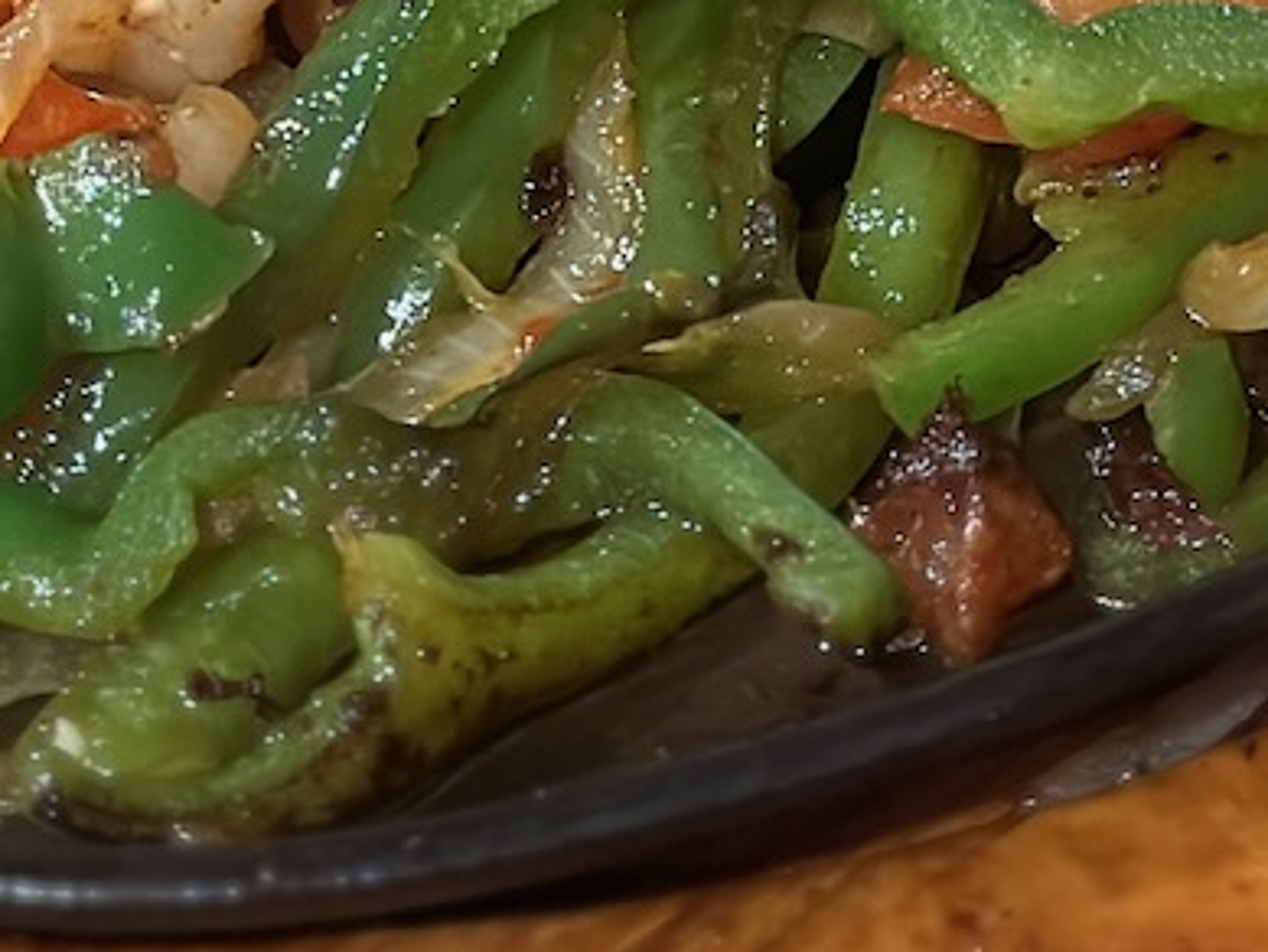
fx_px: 5789
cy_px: -271
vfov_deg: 9.2
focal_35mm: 158
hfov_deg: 12.5
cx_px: 486
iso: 800
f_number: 1.78
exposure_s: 1/40
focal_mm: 6.86
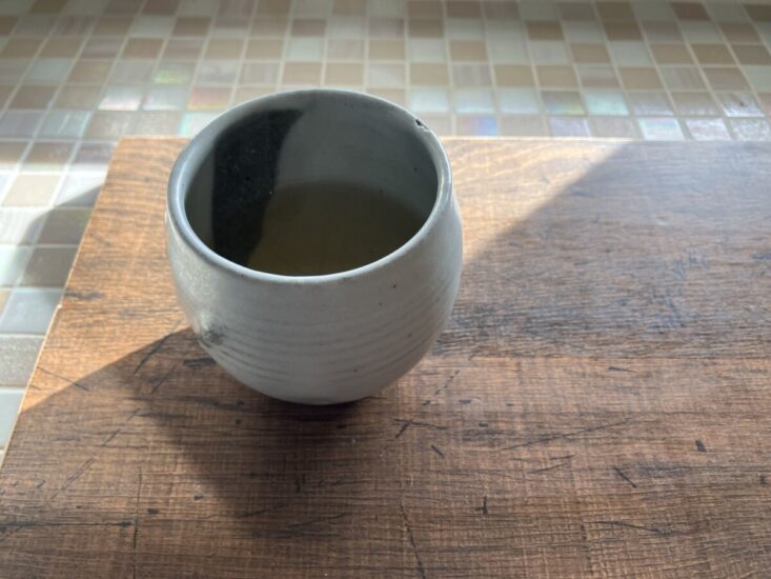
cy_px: 290
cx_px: 386
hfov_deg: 63.4
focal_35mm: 28
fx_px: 624
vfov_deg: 49.8
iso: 40
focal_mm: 3.99
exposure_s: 1/100
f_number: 1.8
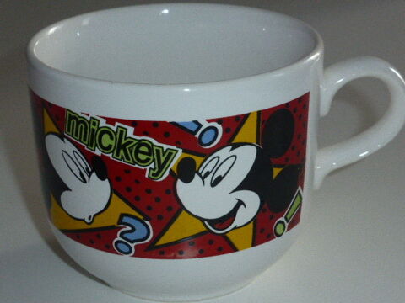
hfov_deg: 24.7
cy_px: 152
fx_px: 924
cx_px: 202
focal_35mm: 79
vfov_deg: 18.7
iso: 400
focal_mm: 13.3
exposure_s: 1/60
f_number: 5
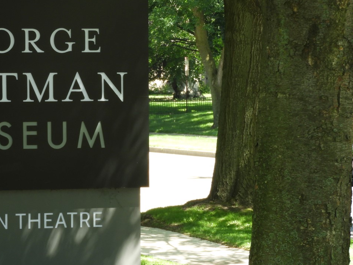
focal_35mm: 227
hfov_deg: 8.7
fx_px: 2315
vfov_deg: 6.5
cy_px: 174
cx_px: 92
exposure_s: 1/60
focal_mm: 26.9
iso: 110
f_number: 5.2
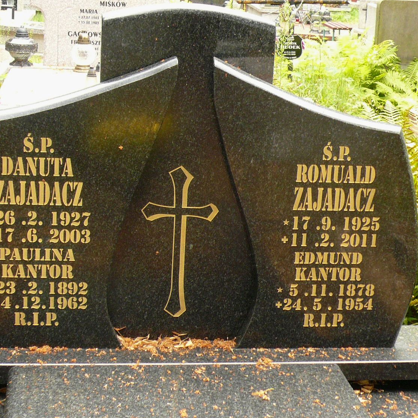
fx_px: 1038
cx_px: 209
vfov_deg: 22.8
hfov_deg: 22.8
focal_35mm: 76
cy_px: 209
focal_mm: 6.9
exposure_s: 1/40
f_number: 3.3
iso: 100
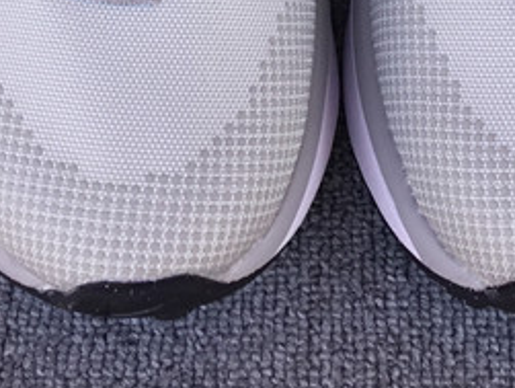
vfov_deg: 12.4
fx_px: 1654
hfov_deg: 17.7
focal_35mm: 111
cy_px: -272
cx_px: 300
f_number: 2.4
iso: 25
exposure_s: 1/121
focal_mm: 3.3
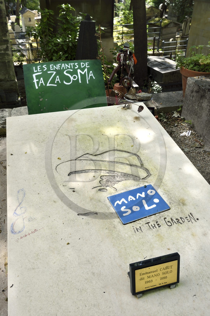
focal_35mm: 34
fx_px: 298
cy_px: 158
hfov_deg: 38.8
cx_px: 105
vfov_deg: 55.8
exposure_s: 1/200
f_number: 10
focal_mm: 34
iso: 400
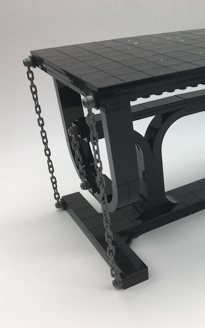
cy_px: 161
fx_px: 376
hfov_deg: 29.3
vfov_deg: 47.2
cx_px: 185
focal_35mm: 42
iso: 25
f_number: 2.2
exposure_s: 1/100
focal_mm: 4.15
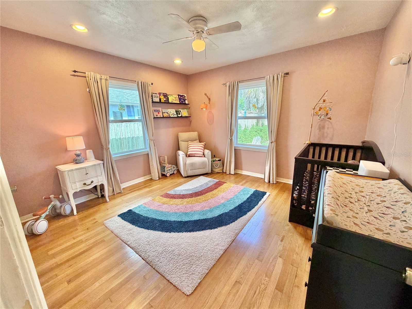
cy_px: 154
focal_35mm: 14
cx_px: 206
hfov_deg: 102.1
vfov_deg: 85.7
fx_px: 167
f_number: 2.2
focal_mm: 2.22
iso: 200
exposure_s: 1/60
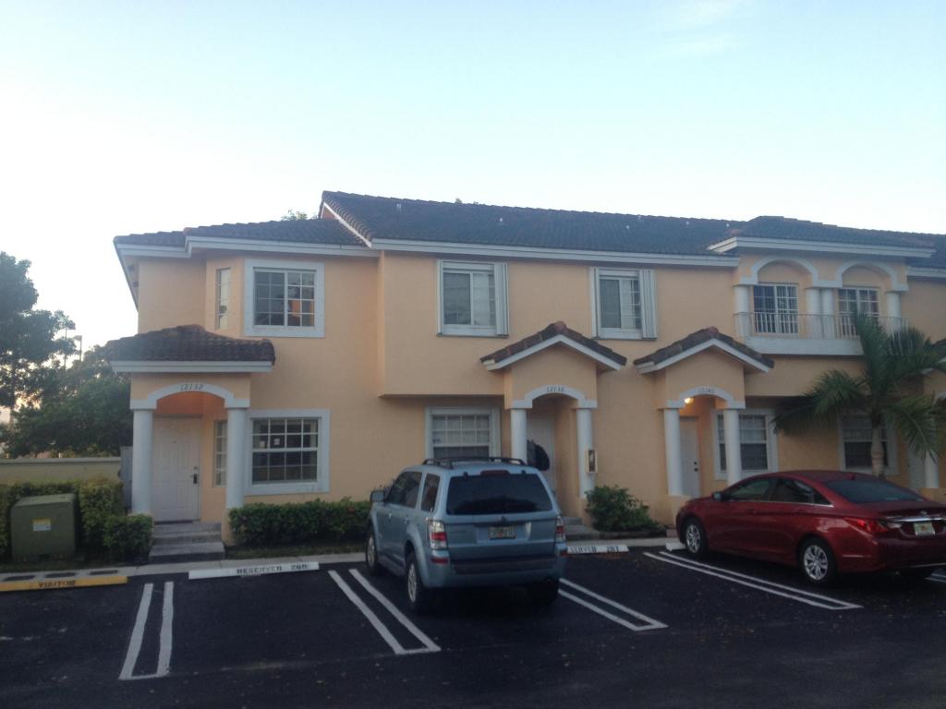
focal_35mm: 35
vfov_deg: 40.7
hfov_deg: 52.6
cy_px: 354
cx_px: 473
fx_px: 956
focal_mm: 4.28
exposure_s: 1/120
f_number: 2.4
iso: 50
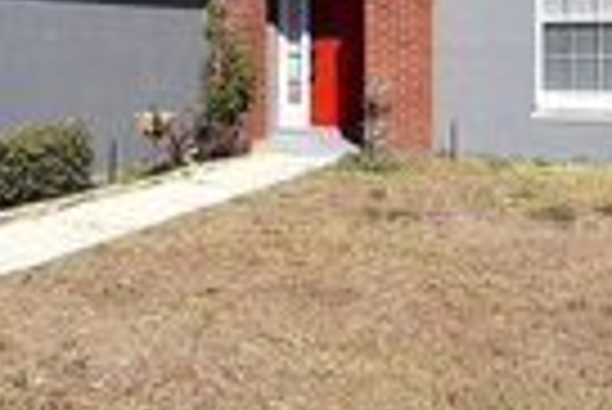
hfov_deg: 29.0
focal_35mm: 66
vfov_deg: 20.2
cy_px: 34
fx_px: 1123
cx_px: 36
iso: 100
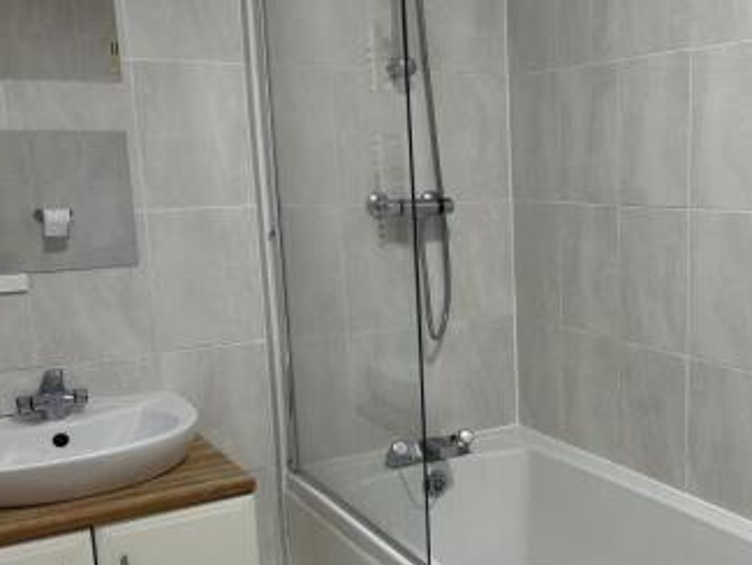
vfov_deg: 33.5
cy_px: 339
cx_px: 563
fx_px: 934
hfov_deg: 42.5
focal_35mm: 43
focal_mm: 6.86
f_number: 1.78
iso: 125
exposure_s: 1/100
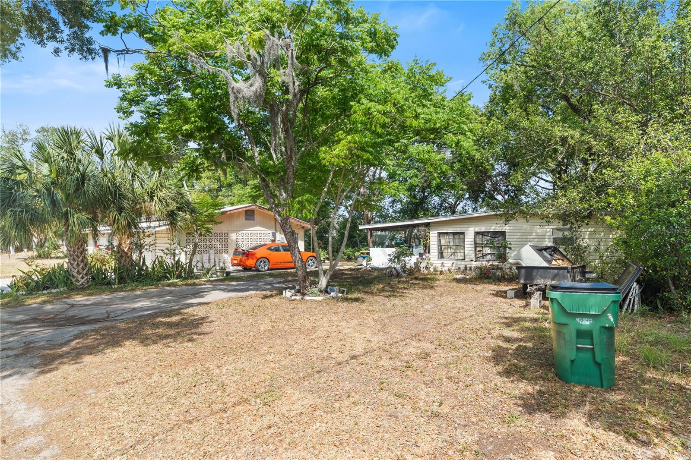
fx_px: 365
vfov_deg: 64.5
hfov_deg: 86.9
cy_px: 230
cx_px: 346
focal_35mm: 19
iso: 250
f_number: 8
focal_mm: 19
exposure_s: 1/6
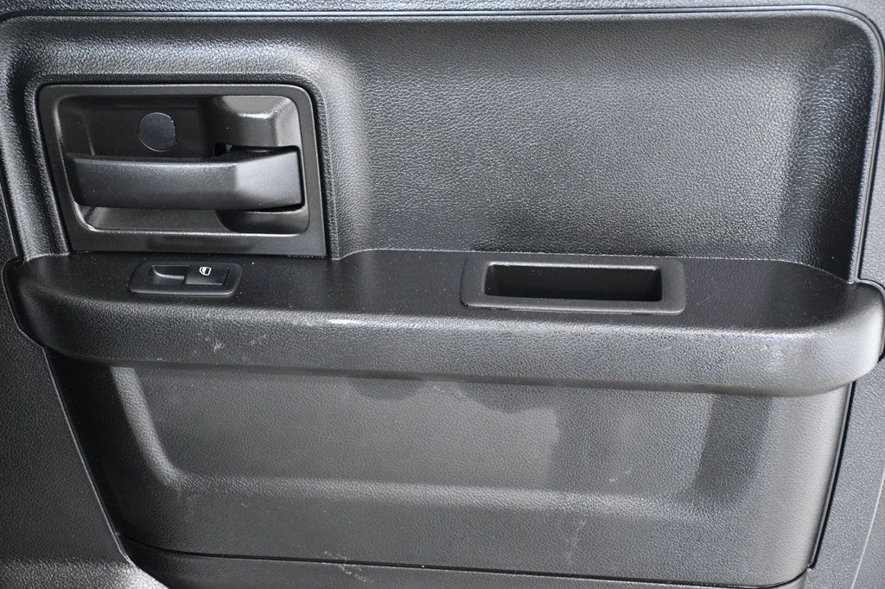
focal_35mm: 72
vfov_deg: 18.9
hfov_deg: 28.1
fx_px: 1769
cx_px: 442
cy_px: 294
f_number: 4.8
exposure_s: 1/100
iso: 2500
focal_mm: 48
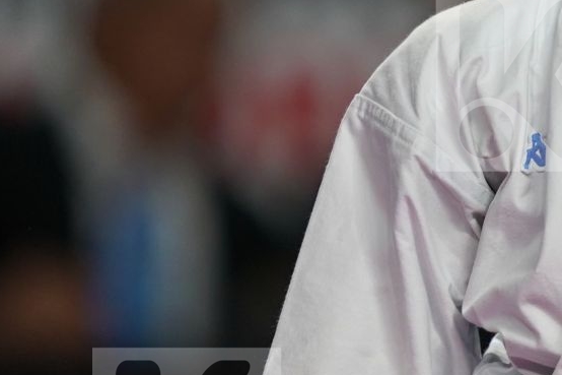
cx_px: 874
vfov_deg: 0.7
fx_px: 30446
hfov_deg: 1.1
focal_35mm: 1951
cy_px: 79
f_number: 2.8
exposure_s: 1/500
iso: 800
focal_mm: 400
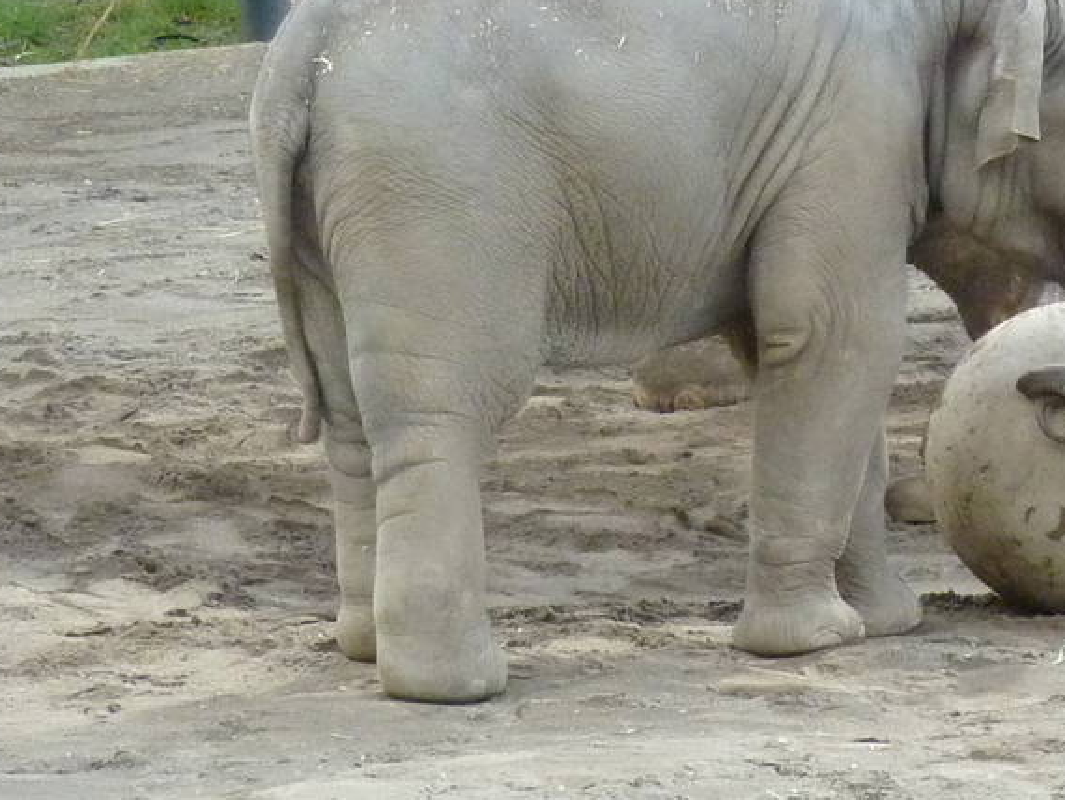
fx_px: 14589
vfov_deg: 3.1
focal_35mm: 474
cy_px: -22
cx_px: 929
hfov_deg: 4.2
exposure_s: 1/320
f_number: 4.5
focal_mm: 27.8
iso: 400
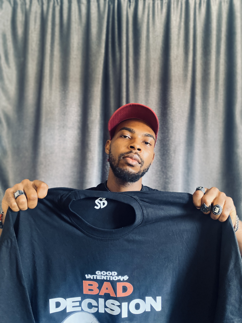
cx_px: 121
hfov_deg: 53.1
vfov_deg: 67.3
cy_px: 162
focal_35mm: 26
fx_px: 242
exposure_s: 1/43
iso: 500
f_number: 1.8
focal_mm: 4.25
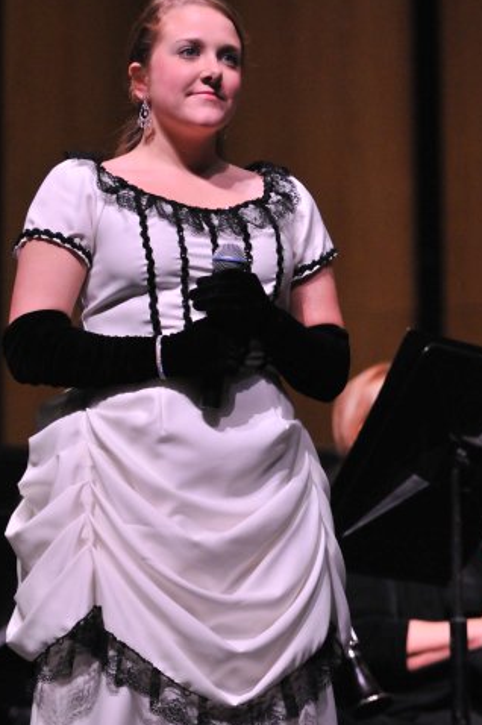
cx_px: 211
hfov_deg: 6.9
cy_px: 315
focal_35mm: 198
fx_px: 3974
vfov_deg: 10.4
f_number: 2.8
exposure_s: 1/320
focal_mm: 105
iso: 1600
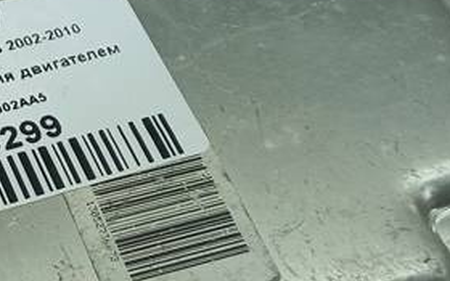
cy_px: 156
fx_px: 1190
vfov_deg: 13.5
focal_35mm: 97
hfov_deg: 20.8
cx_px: 21
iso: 40
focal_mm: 4.6
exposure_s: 1/50
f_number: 1.8
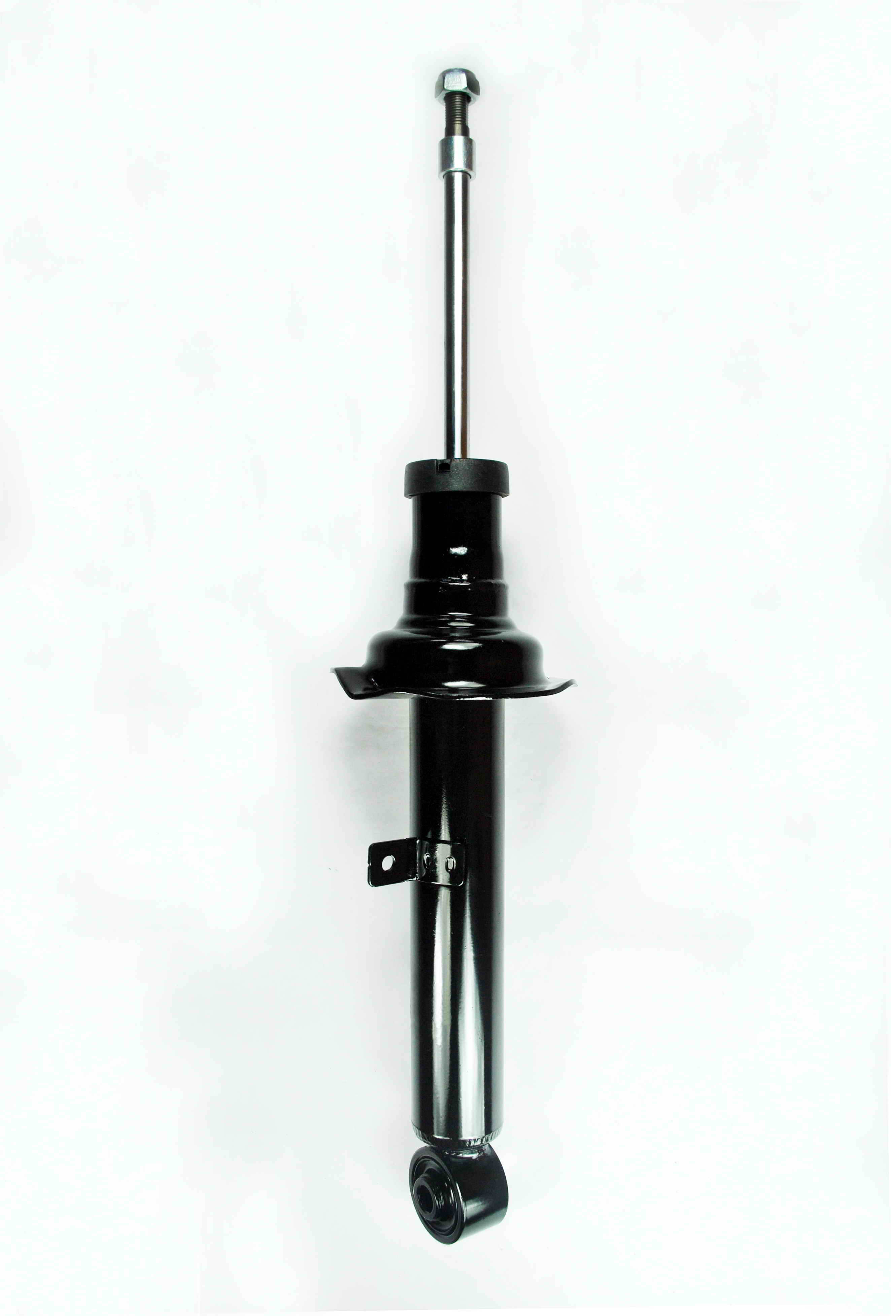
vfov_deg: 61.7
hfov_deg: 44.0
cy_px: 658
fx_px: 1102
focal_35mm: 30
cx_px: 446
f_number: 5.6
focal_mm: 20
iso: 140
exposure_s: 1/125
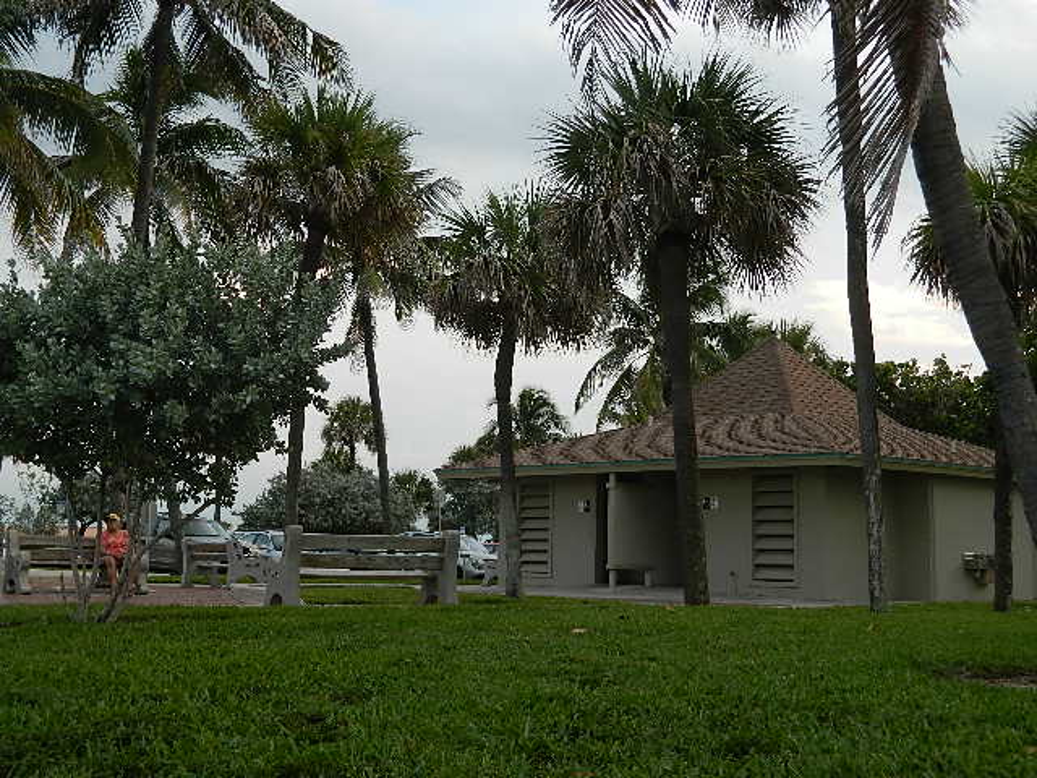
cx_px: 518
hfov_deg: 40.4
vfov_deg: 30.9
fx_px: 1408
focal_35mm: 47
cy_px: 389
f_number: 3.6
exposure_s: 1/125
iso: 80
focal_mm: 8.4
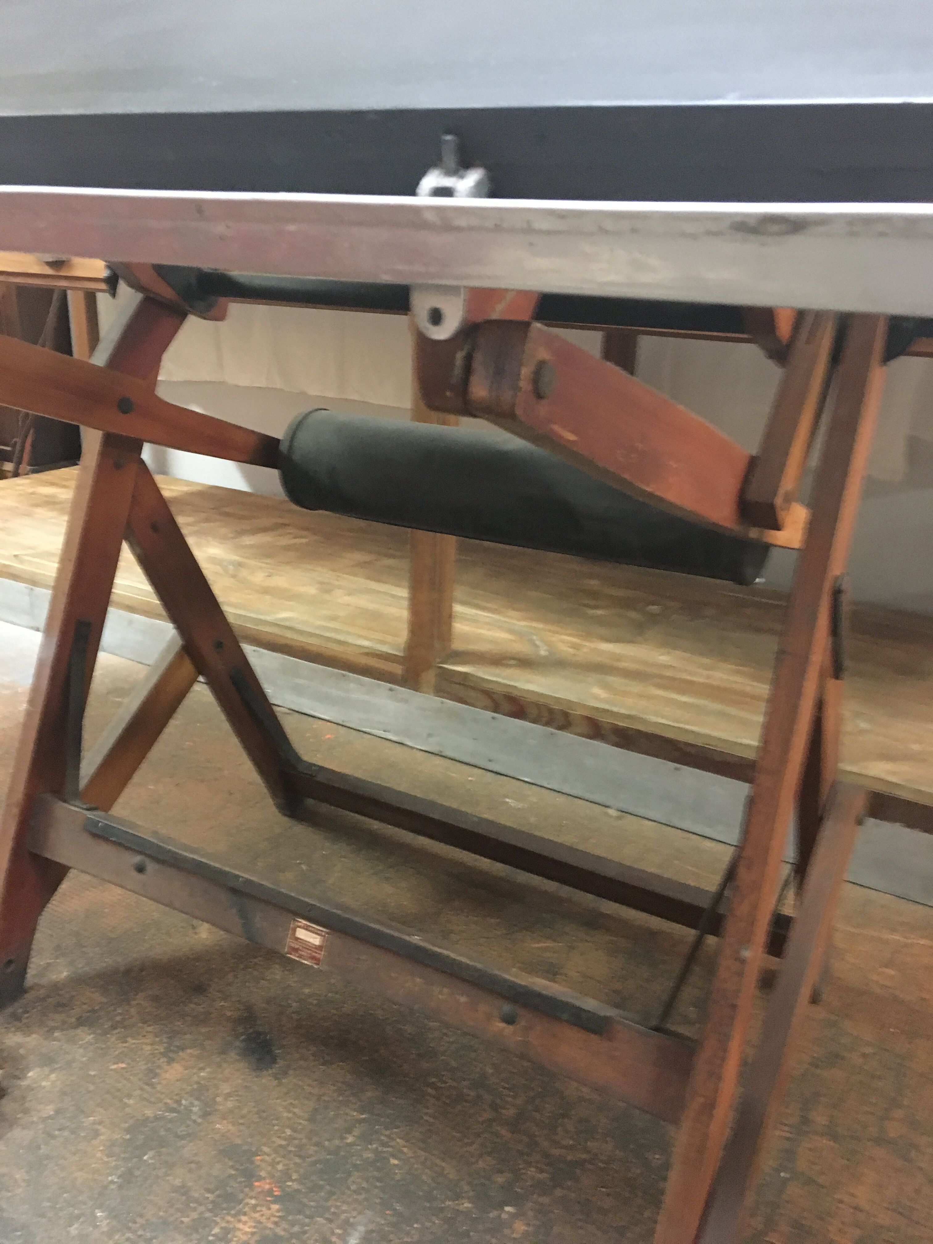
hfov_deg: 48.2
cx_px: 466
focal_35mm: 29
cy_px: 622
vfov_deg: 61.7
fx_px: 1042
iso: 400
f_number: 2.2
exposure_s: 1/17
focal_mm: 4.15
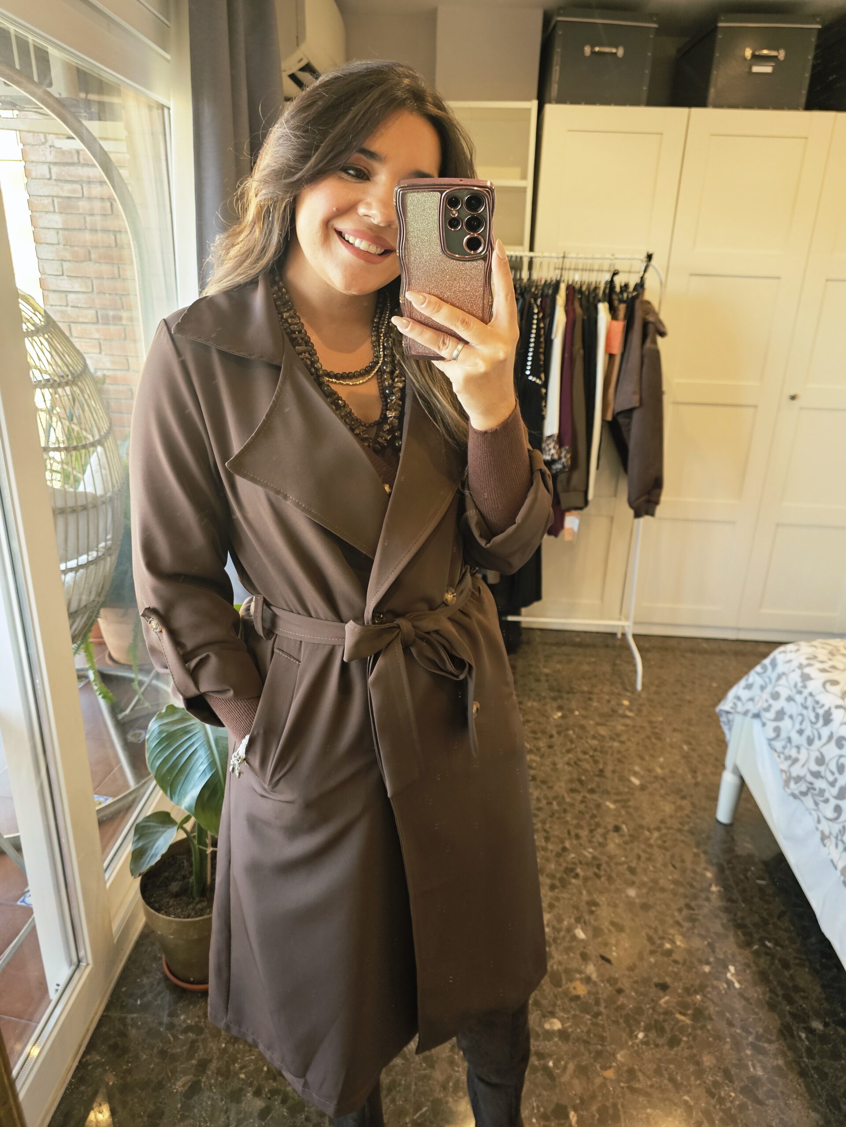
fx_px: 749
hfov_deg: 58.9
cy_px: 564
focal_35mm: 23
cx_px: 423
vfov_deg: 73.9
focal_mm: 6.3
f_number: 1.7
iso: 320
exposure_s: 1/200
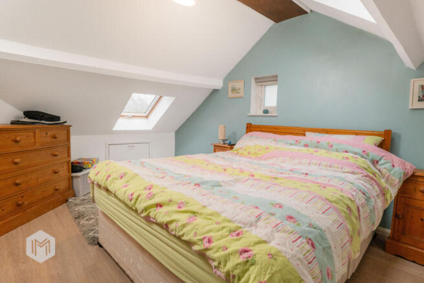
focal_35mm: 18
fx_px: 212
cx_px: 212
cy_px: 142
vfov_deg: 67.4
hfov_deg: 90.0
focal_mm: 18
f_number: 7.1
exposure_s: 1/50
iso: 1250
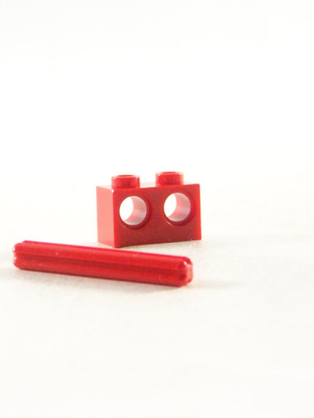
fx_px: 1706
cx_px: 92
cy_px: 210
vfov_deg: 14.0
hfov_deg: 10.5
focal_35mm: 141
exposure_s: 1/60
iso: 400
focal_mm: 17.5
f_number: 3.2
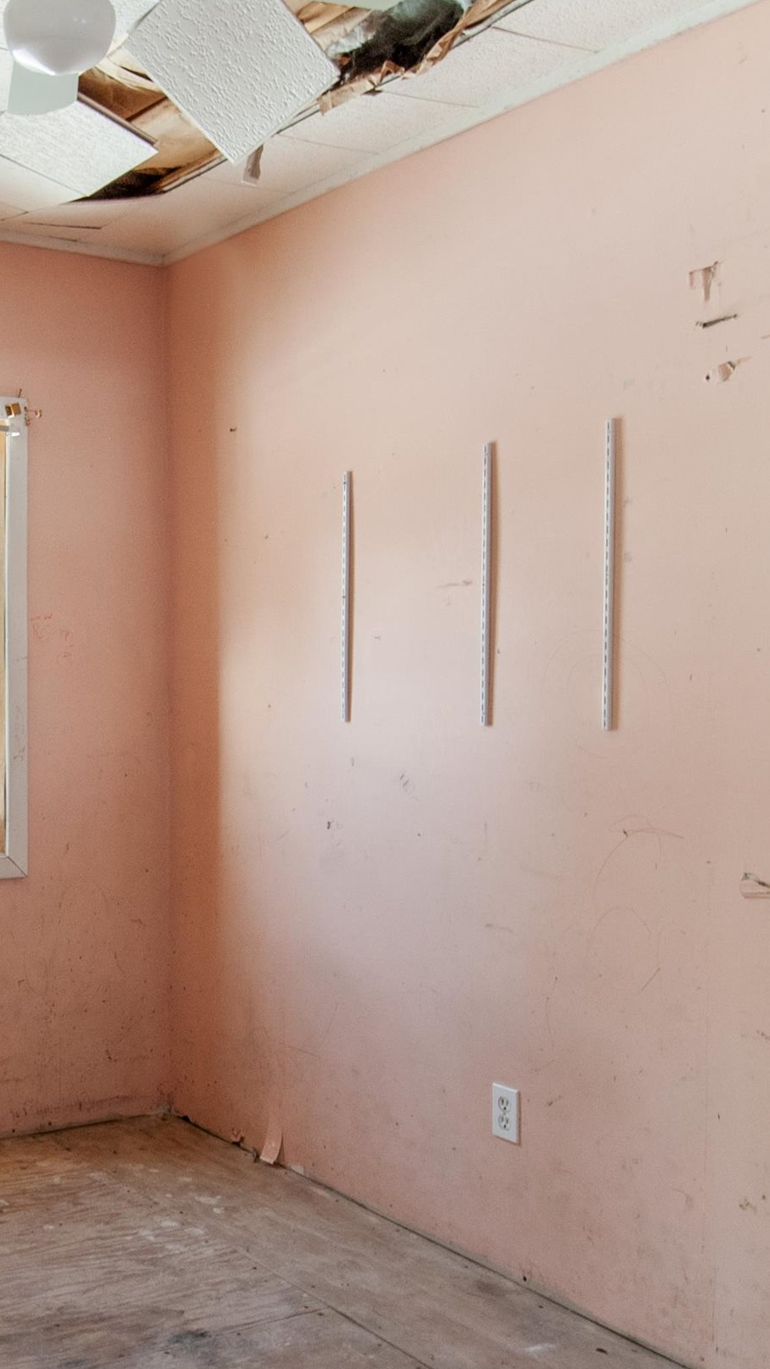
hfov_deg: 30.3
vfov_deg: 55.2
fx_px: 1307
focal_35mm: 36
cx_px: -22
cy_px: 731
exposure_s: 1/3
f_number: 11
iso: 200
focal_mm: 12
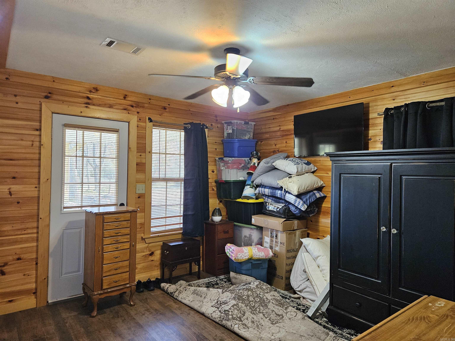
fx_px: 302
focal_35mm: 23
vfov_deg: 58.9
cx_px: 228
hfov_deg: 73.9
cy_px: 170
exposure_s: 1/120
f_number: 1.8
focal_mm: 5.4
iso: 500
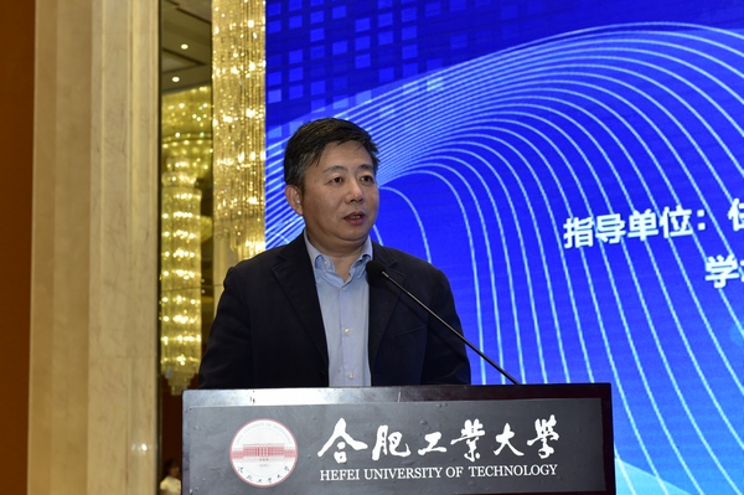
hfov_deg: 30.5
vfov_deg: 20.6
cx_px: 372
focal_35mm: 66
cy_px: 248
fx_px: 1363
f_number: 8
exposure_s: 1/125
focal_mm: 66
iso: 1250
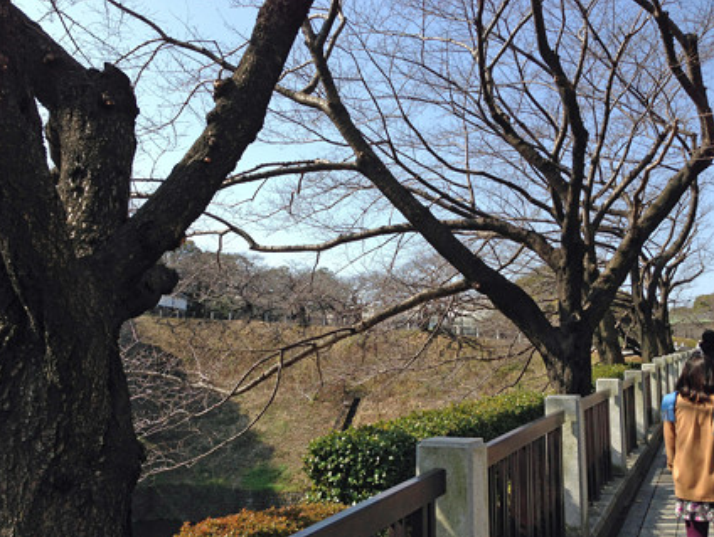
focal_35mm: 35
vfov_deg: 40.8
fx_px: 723
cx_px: 359
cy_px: 281
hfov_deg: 52.6
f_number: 2.4
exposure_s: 1/935
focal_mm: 4.13
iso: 50
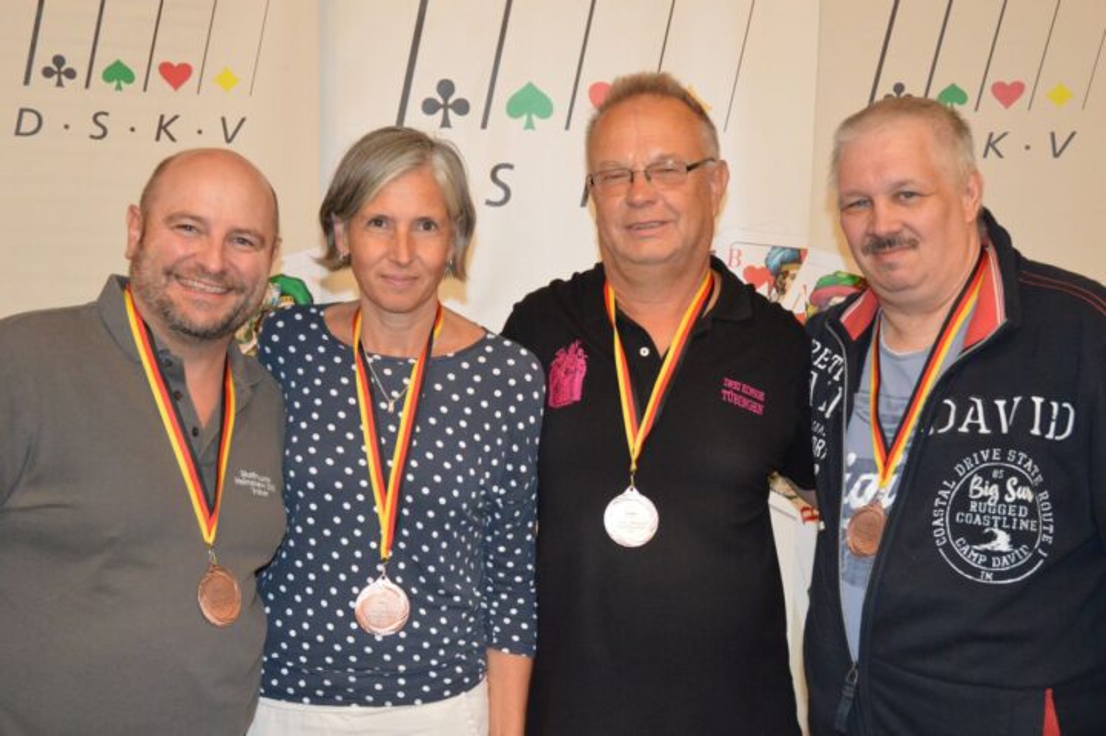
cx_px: 553
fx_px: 1428
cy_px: 368
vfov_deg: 28.9
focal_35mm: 46
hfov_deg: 42.4
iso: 2000
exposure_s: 1/60
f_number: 4
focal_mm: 31
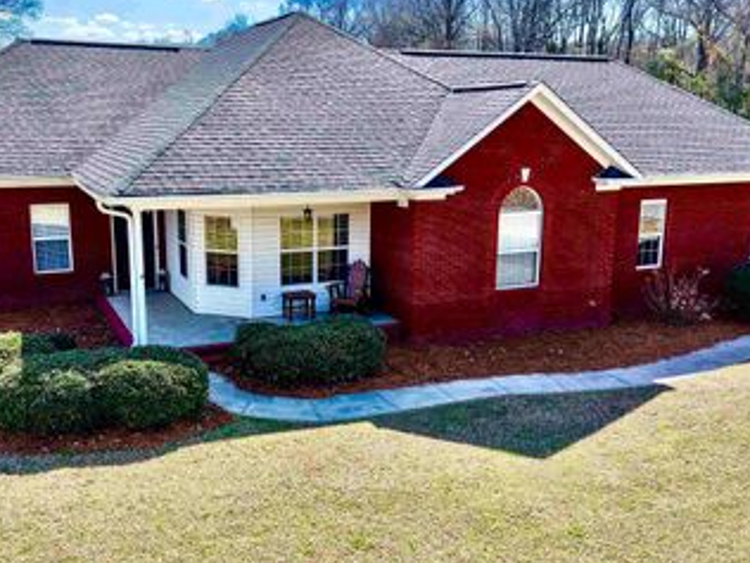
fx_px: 823
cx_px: 339
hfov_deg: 48.9
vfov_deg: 37.7
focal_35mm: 38
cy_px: 279
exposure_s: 1/5000
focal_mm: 8.67
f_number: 1.8
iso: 270
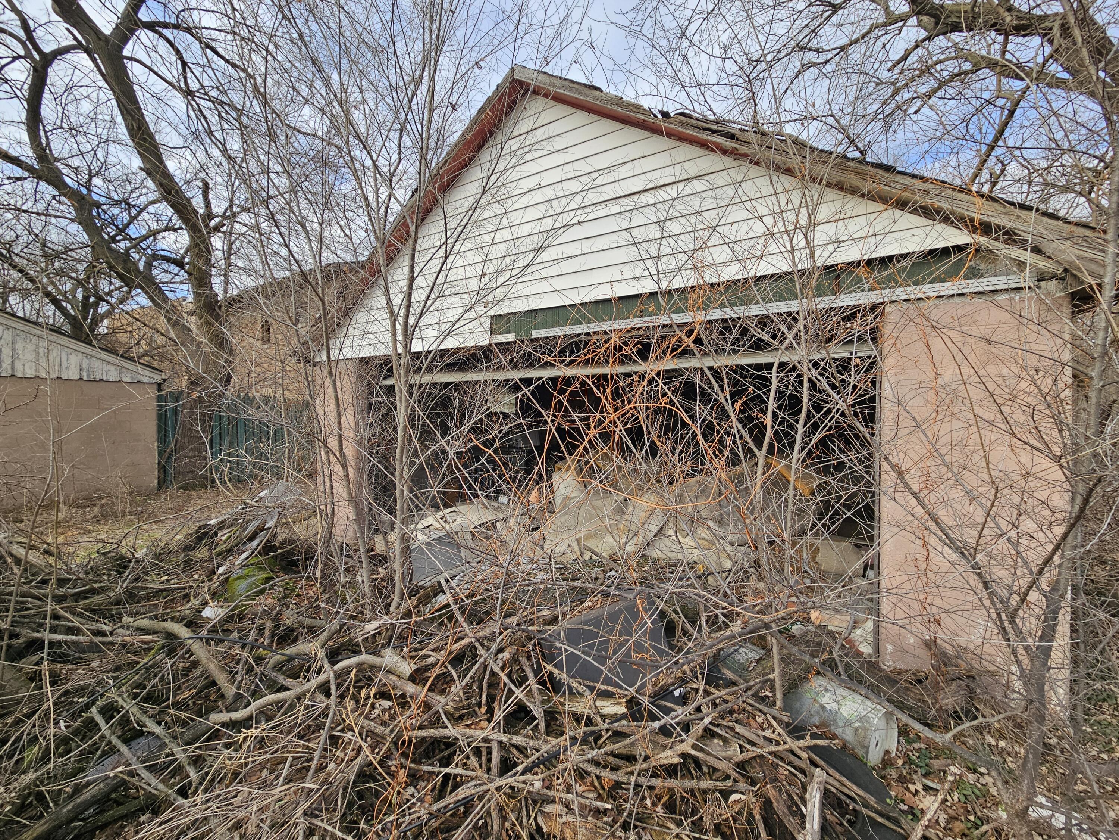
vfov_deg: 89.9
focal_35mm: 13
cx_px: 560
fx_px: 420
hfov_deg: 106.2
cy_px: 420
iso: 50
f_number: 2.2
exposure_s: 1/444
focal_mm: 2.2
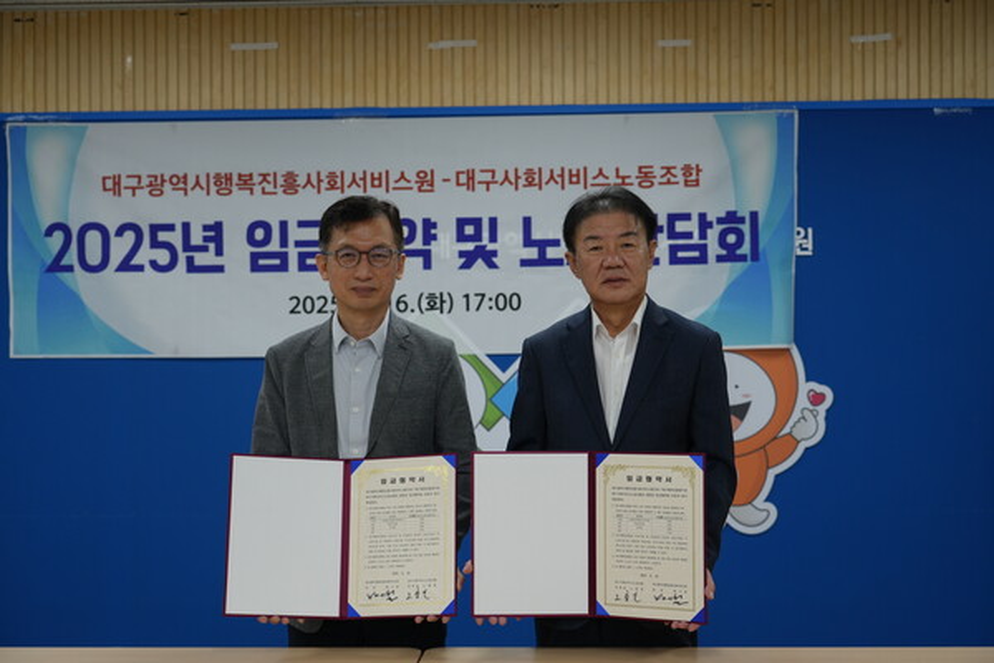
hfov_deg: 35.6
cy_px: 332
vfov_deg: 24.2
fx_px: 1546
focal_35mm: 56
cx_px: 497
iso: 500
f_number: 4
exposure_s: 1/160
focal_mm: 56
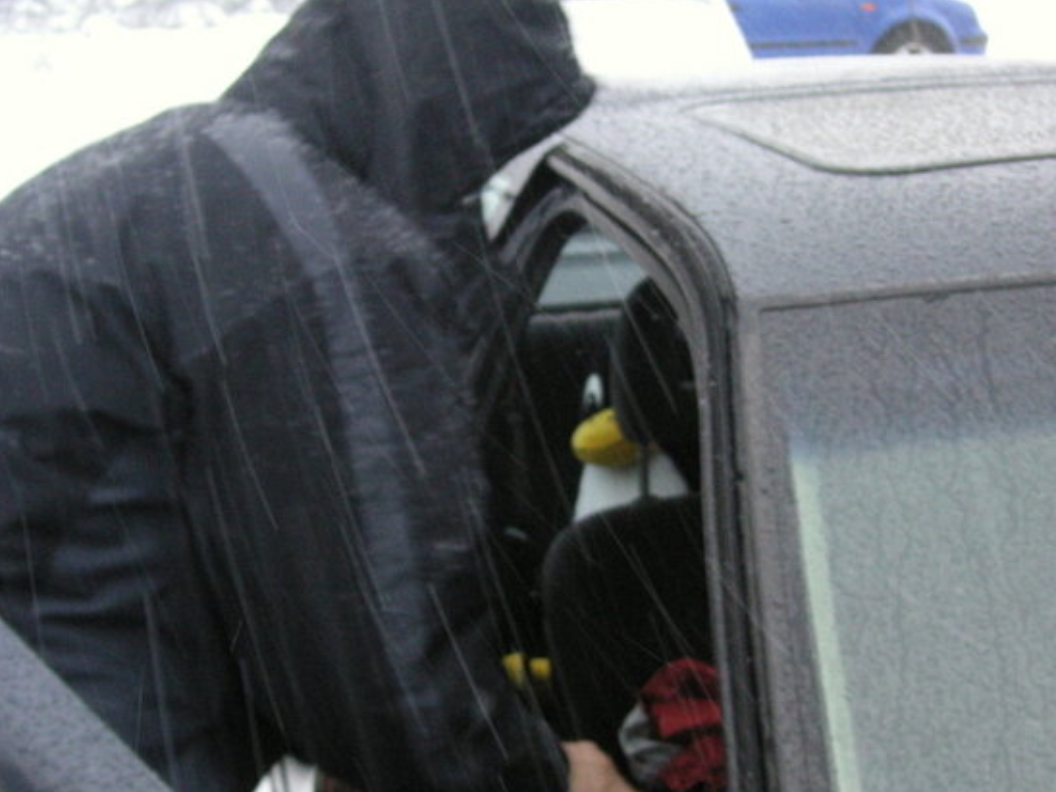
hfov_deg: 35.5
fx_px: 1647
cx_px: 501
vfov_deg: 27.0
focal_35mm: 54
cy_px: 370
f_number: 2.8
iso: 100
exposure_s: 1/20
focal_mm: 6.1
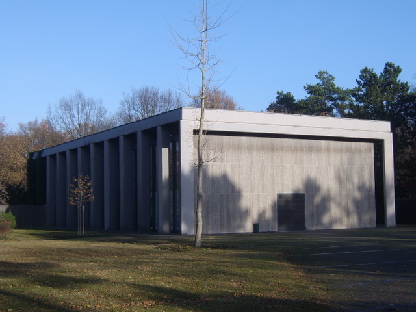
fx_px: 553
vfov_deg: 31.5
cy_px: 156
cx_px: 208
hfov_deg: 41.2
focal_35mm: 46
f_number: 6.7
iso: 71
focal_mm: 11.93
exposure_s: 1/176
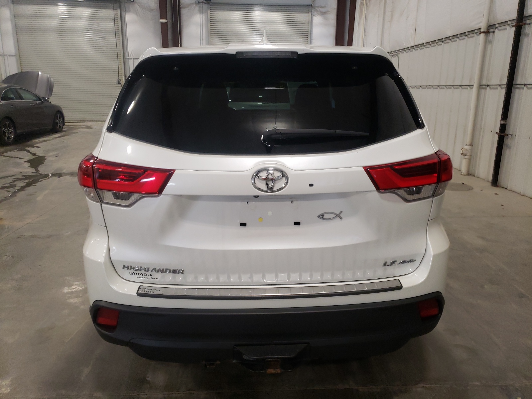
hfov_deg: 67.3
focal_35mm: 26
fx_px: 400
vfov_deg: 53.1
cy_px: 200
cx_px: 266
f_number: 1.5
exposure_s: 1/60.2
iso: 243
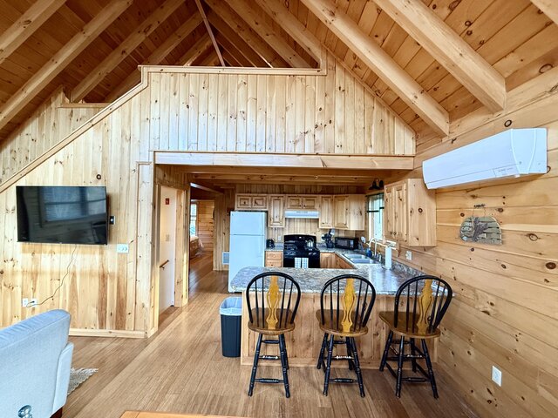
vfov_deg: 85.7
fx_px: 226
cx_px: 279
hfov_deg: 102.1
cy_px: 209
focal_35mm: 14
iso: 400
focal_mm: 2.22
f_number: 2.2
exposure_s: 1/60
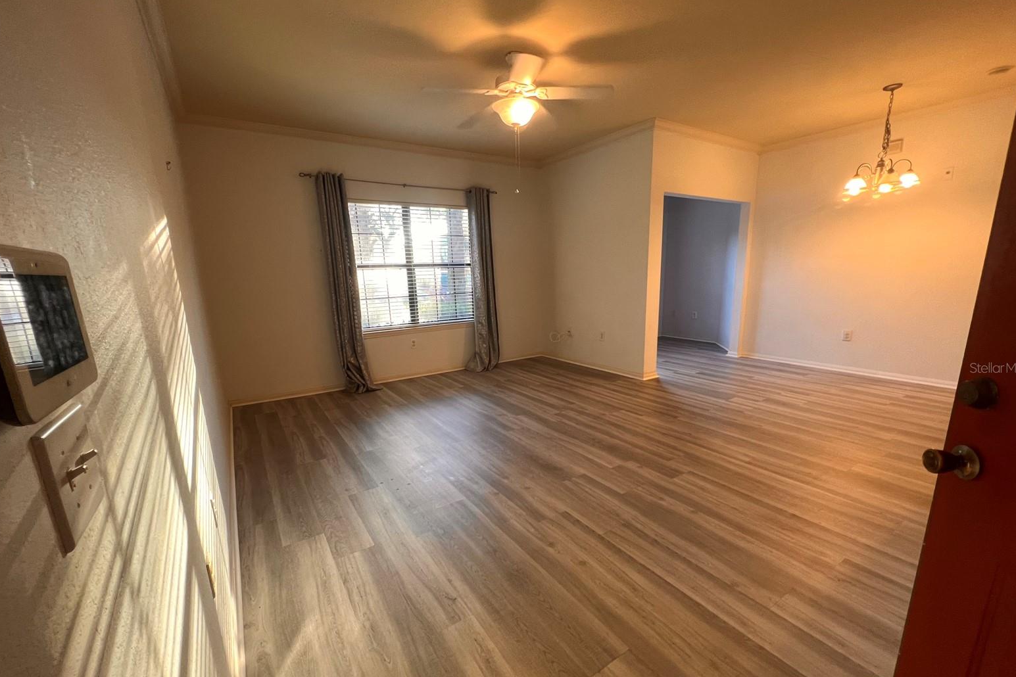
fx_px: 395
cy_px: 367
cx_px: 506
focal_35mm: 14
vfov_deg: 81.0
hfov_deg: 104.3
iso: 125
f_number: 1.8
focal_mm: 1.57
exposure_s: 1/60
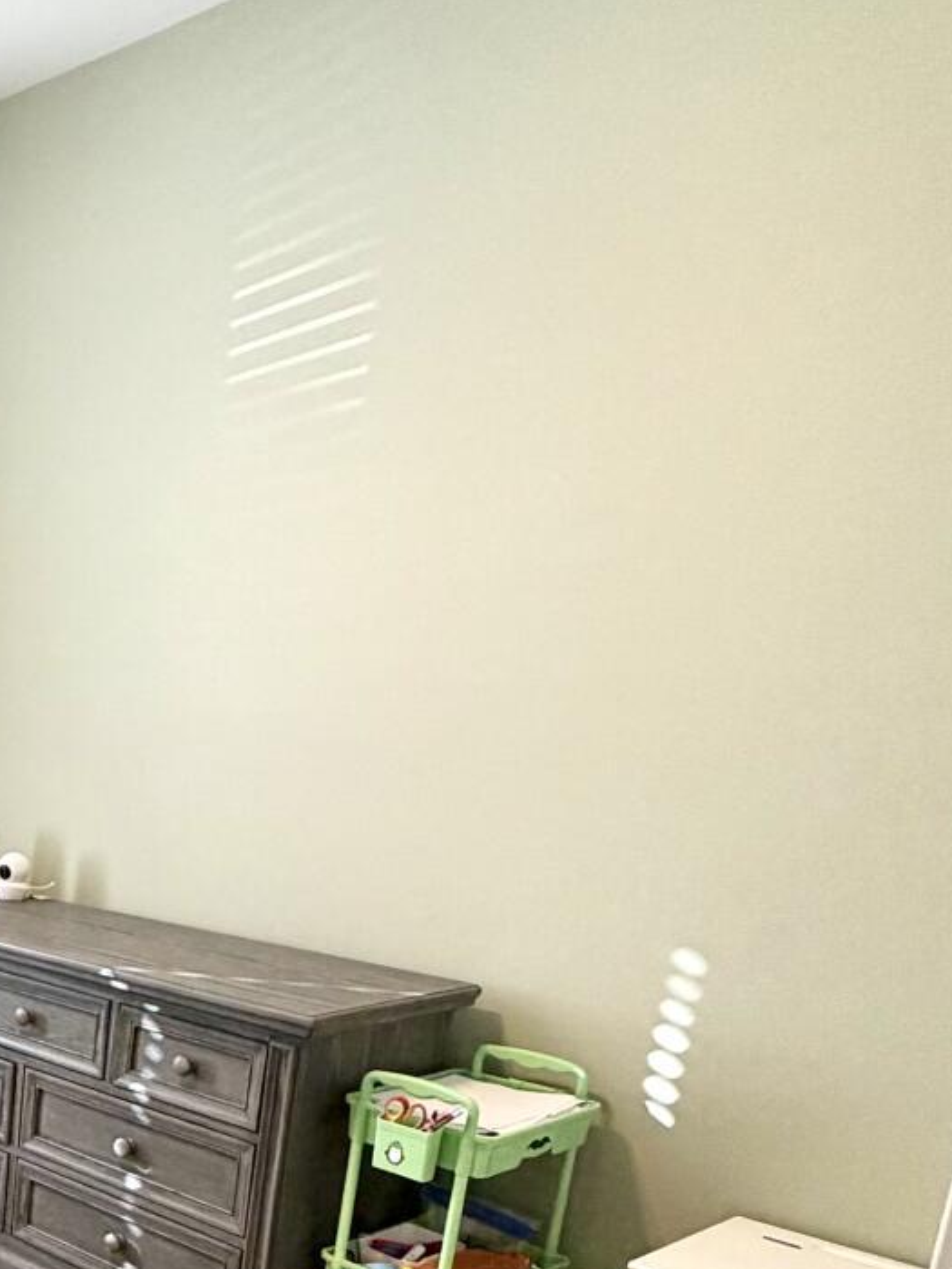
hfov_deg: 28.7
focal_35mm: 40
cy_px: 1050
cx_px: -316
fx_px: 1467
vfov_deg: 44.1
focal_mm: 2.22
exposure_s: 1/120
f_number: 2.2
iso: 80
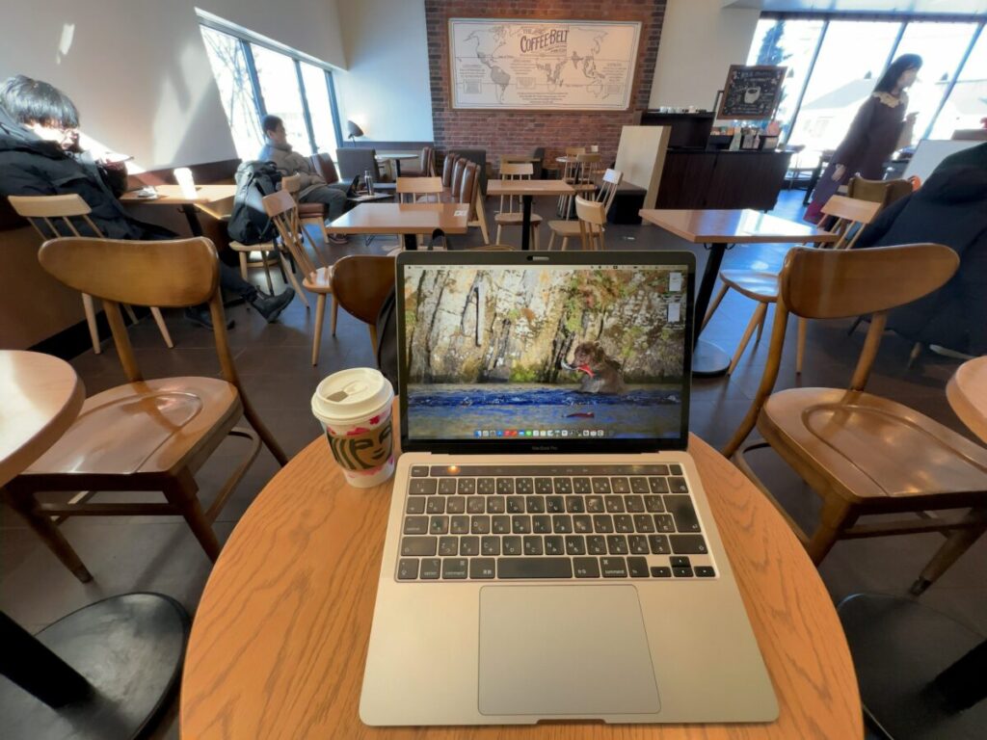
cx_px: 494
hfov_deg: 106.2
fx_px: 371
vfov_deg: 89.9
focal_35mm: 13
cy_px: 370
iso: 160
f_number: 1.8
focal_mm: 1.57
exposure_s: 1/100
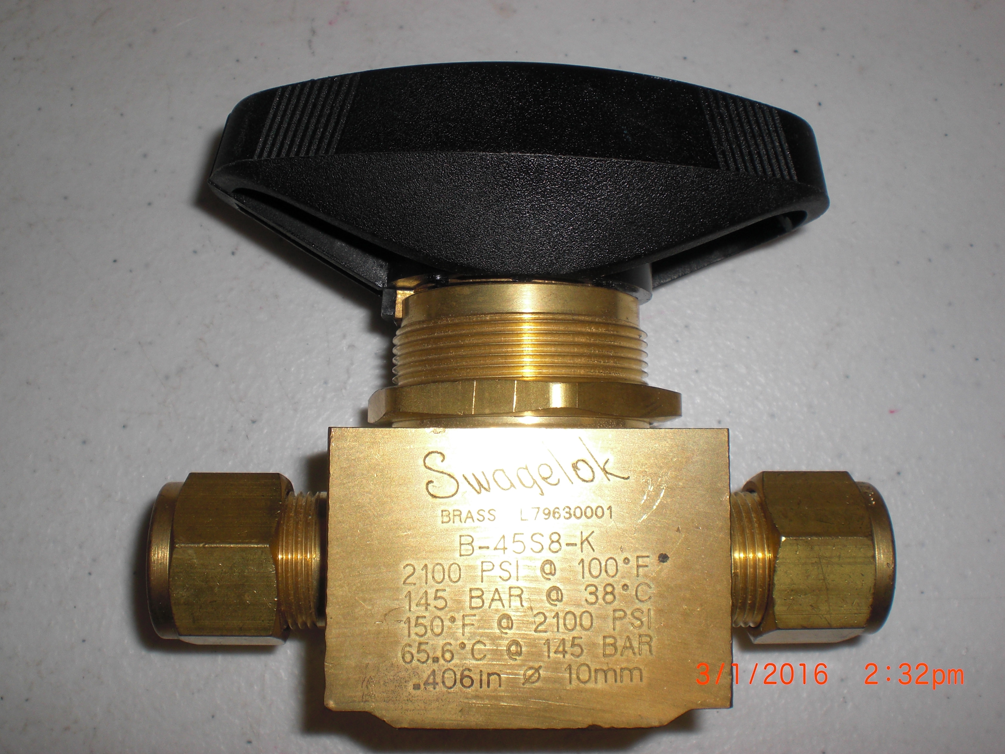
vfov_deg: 36.0
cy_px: 359
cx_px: 499
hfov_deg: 46.8
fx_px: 1161
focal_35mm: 40
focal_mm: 6.3
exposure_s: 1/60
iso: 64
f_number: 5.6
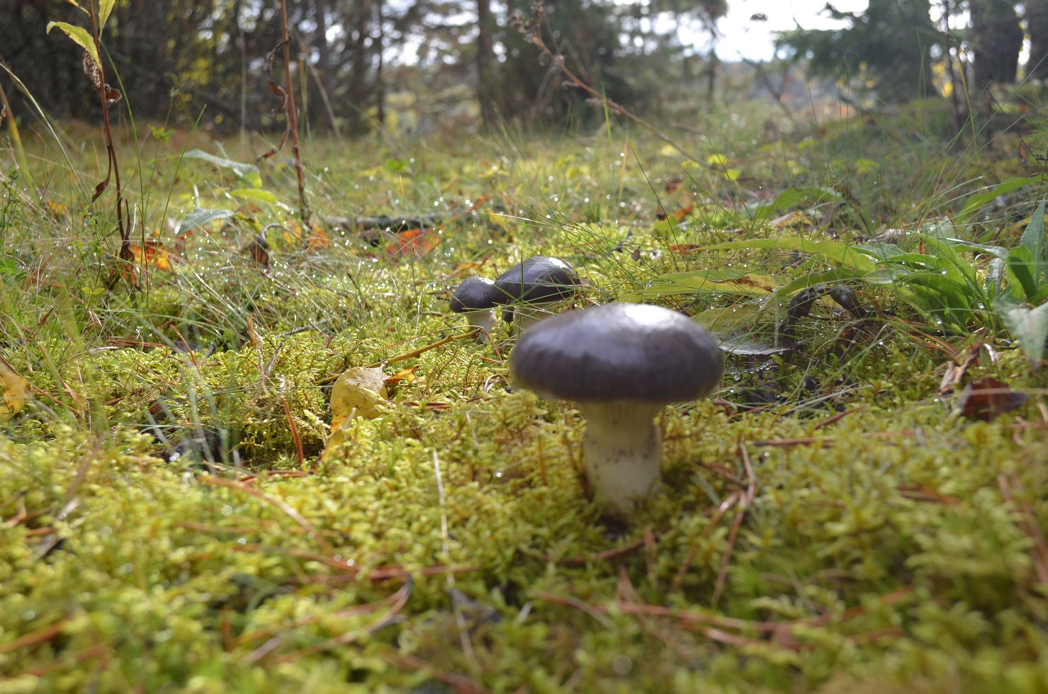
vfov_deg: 31.8
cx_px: 524
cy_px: 347
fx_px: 1220
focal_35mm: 42
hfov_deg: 46.5
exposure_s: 1/80
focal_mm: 28
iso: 100
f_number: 6.3
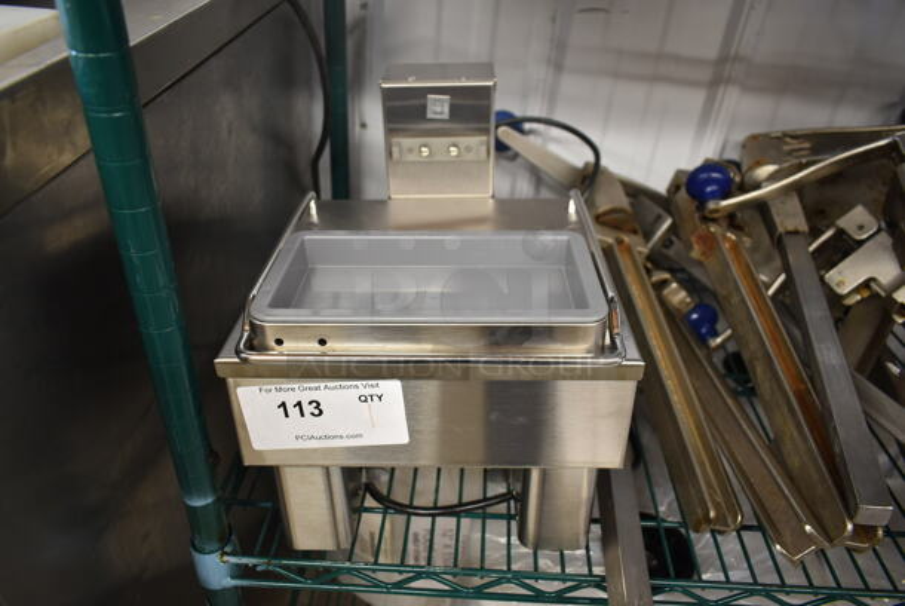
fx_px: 679
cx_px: 452
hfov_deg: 67.3
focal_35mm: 27
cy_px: 303
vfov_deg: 48.0
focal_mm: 18
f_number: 3.5
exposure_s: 1/30
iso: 450
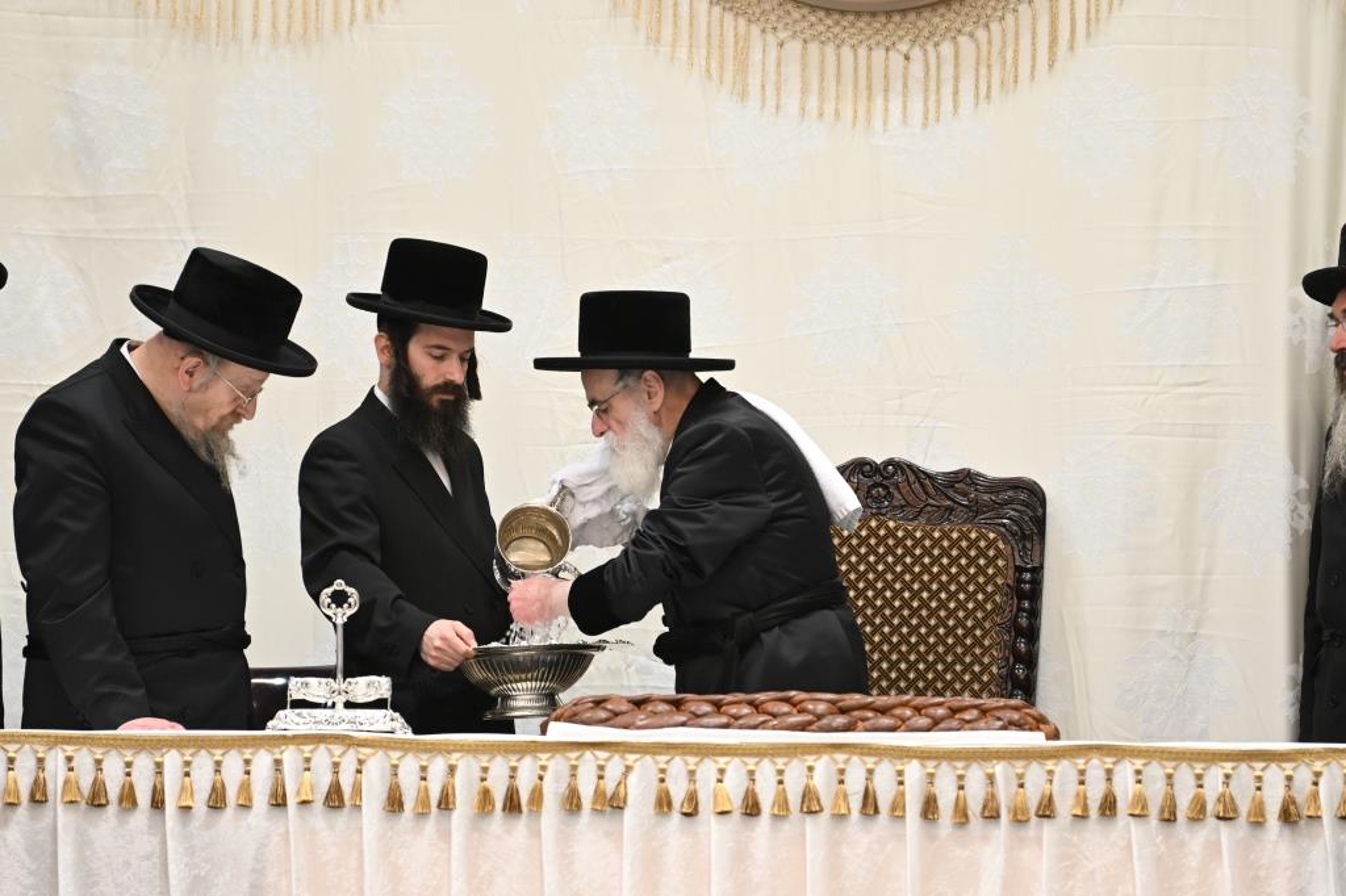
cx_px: 673
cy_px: 448
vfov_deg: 4.6
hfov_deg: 6.9
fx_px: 11212
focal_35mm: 300
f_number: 2.8
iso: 800
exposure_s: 1/200
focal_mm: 200
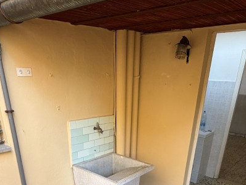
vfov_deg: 42.1
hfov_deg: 59.9
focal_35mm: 30
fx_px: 213
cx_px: 129
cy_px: 174
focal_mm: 2.22
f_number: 2.2
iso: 160
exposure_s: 1/121
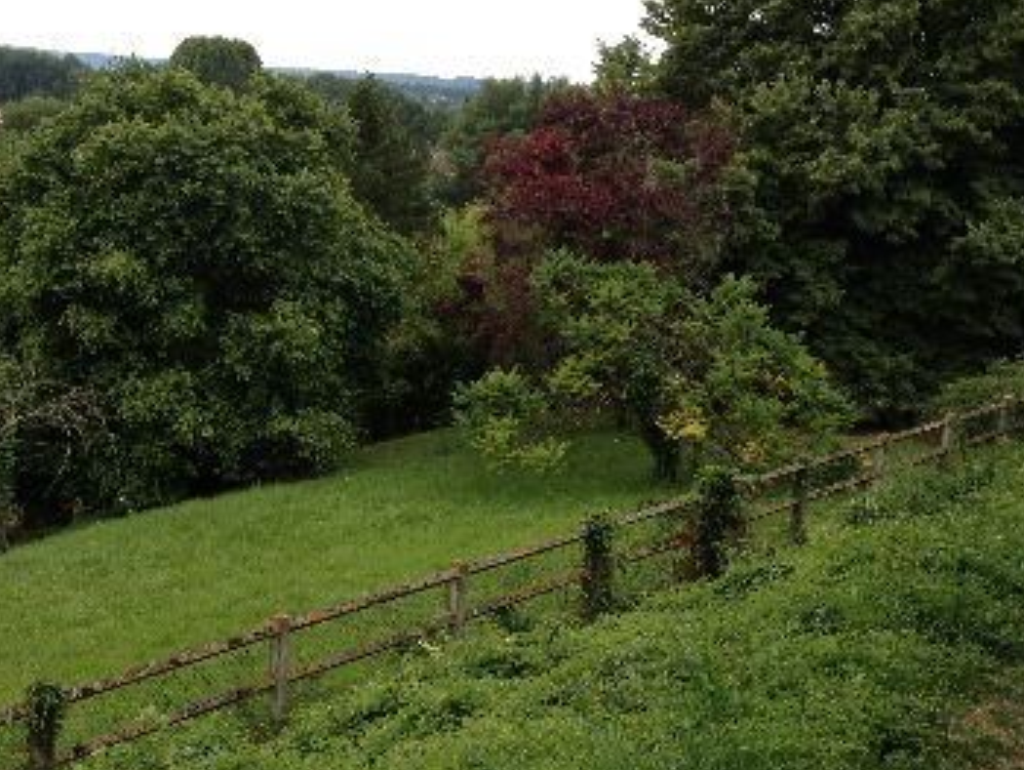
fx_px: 1776
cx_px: 345
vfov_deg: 24.4
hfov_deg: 31.9
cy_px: 363
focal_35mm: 60
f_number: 2.4
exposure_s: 1/673
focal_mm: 4.28
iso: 50
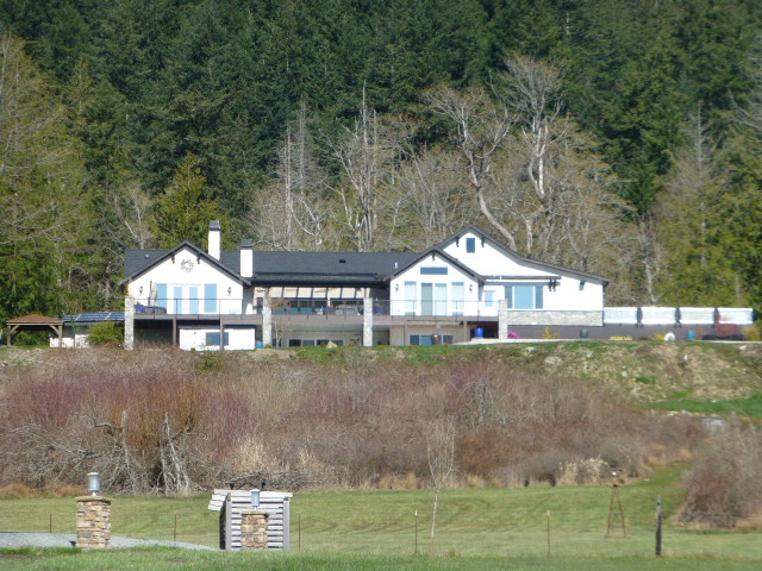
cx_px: 381
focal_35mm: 199
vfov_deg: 7.5
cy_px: 286
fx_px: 4381
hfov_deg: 9.9
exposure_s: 1/500
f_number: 5.5
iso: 100
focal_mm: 35.6
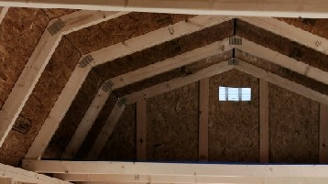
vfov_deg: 19.2
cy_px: 261
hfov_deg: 36.1
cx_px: 257
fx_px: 487
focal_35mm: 56
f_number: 1.8
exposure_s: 1/60.2
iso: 40
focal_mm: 5.4
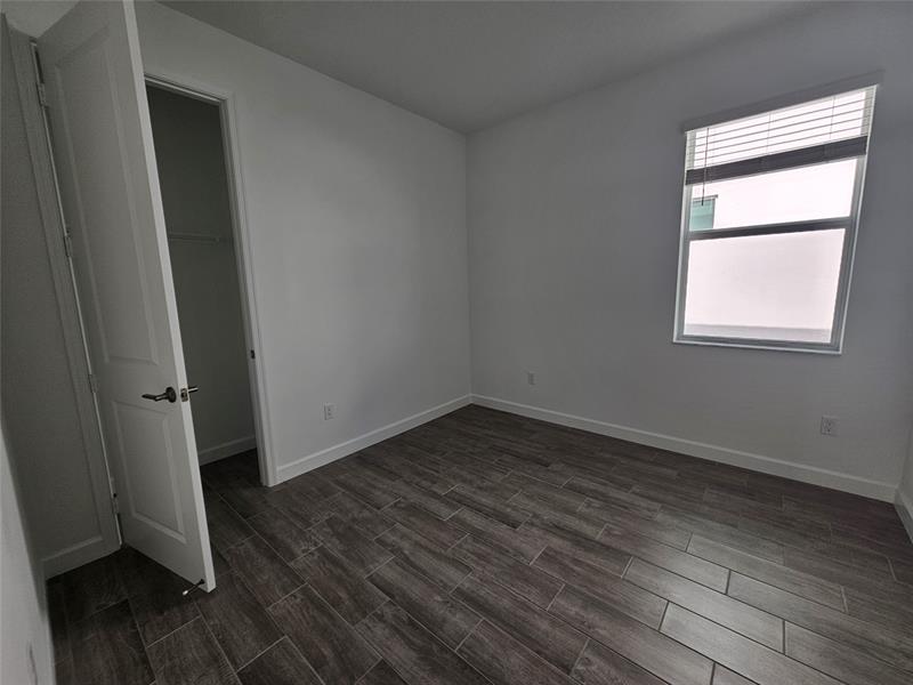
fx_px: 343
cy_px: 342
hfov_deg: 106.2
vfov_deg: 89.9
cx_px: 456
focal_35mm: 13
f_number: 2.2
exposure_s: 1/125
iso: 50
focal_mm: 2.2
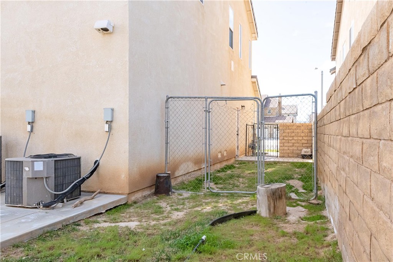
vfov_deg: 43.6
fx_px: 328
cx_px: 196
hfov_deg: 61.9
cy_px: 131
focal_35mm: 30
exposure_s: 1/250
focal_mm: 20
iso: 800
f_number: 20
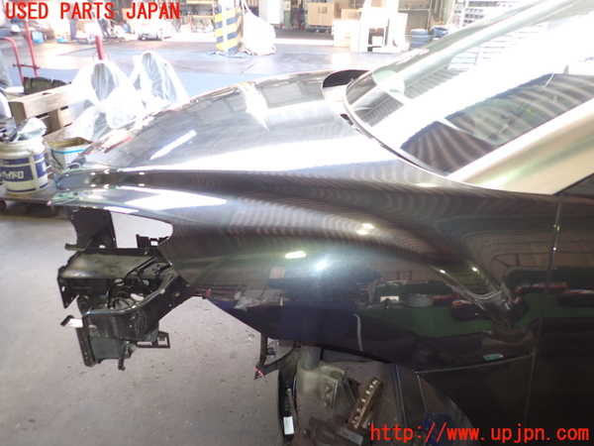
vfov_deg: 54.9
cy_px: 223
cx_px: 297
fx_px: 429
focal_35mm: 25
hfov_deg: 69.4
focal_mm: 4.5
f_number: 2
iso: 200
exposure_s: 1/30
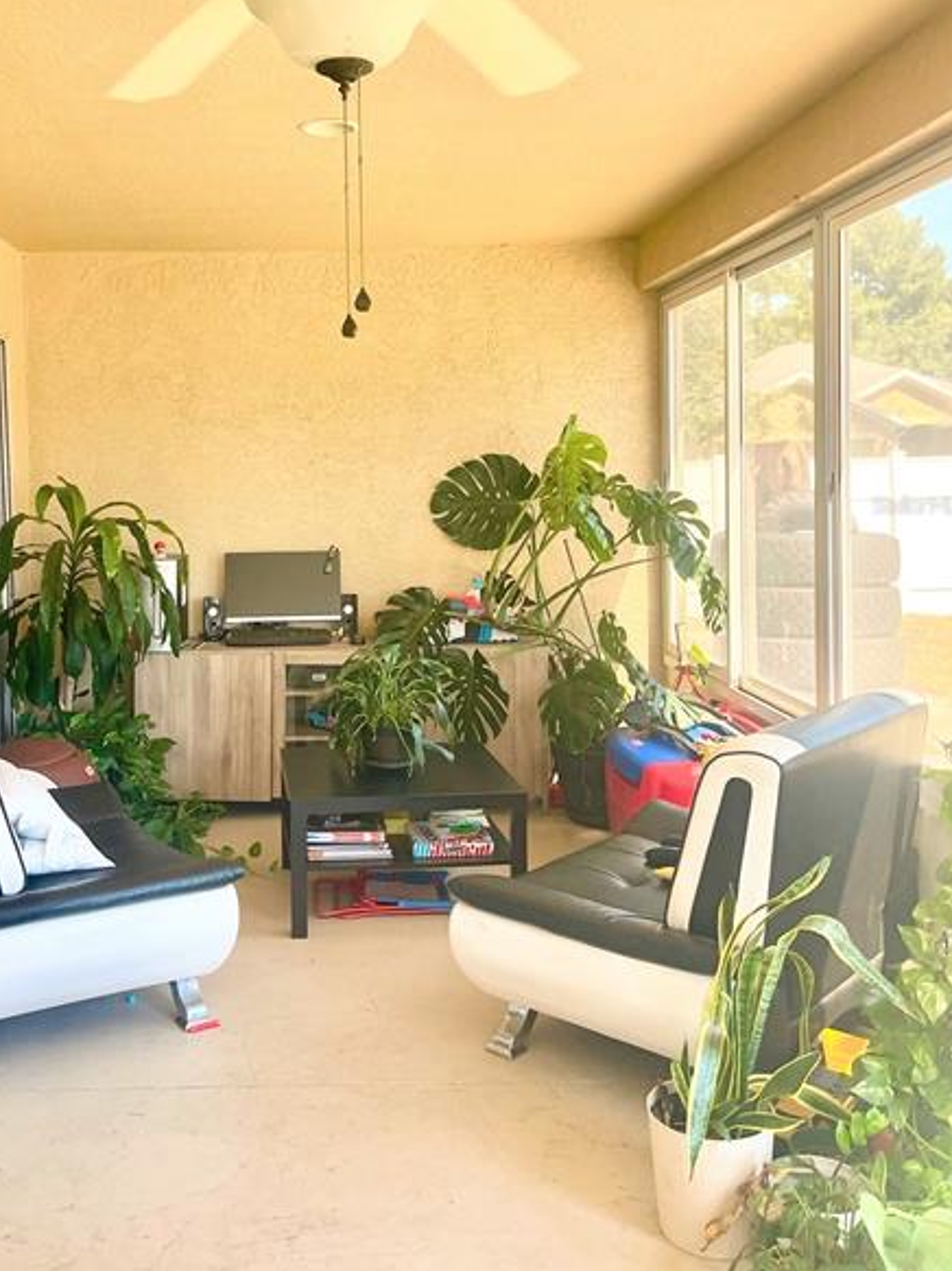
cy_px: 504
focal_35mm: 33
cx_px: 343
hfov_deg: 42.5
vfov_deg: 54.9
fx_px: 1211
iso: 100
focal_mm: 5.1
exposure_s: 1/121
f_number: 1.6
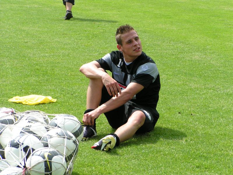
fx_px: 1212
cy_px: 88
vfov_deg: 8.2
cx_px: 116
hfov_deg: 11.0
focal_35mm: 180
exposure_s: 1/400
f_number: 5.6
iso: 50
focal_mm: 27.5
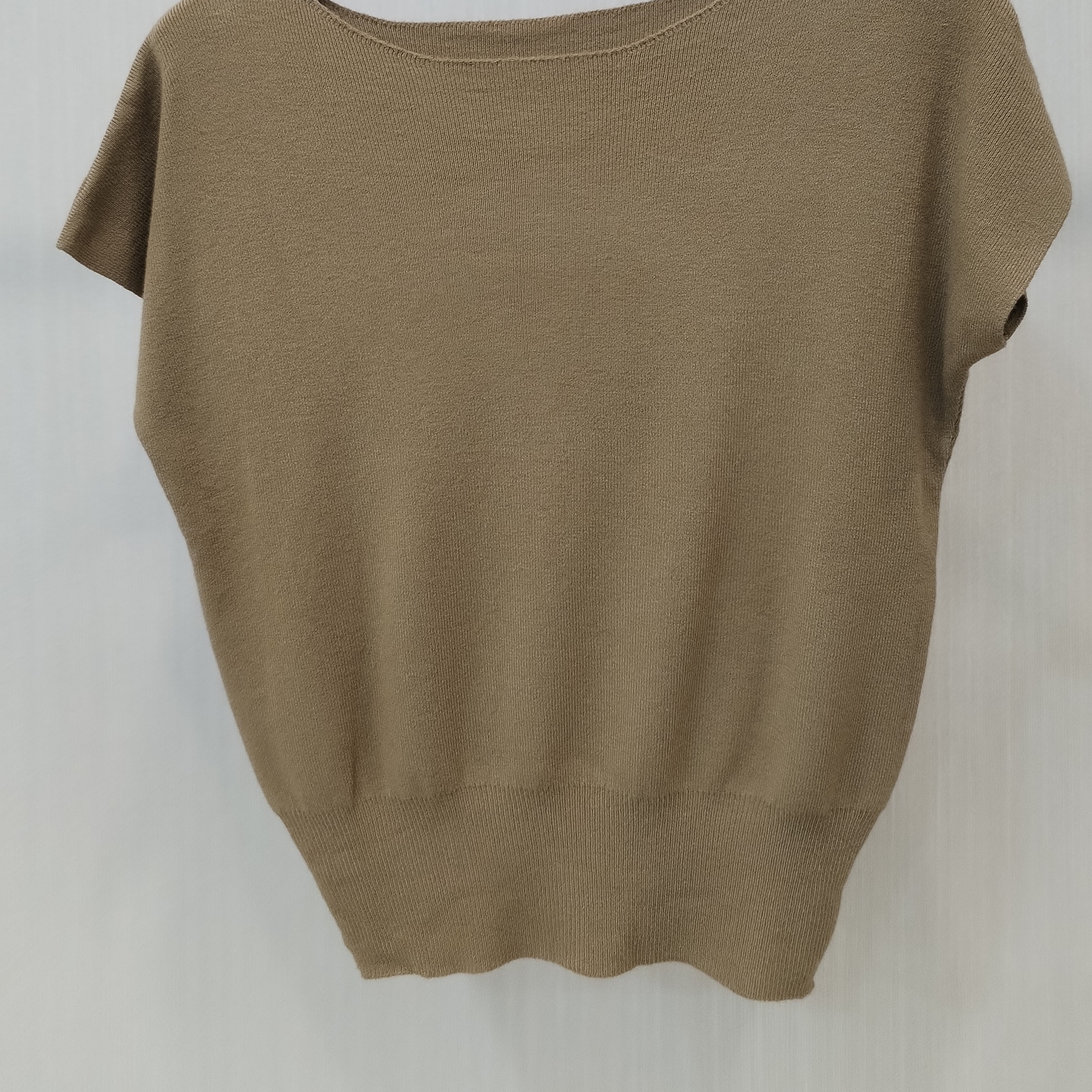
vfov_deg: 41.7
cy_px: 285
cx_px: 544
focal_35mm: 39
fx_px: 1392
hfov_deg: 42.8
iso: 464
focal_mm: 4.75
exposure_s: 1/60
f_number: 1.8
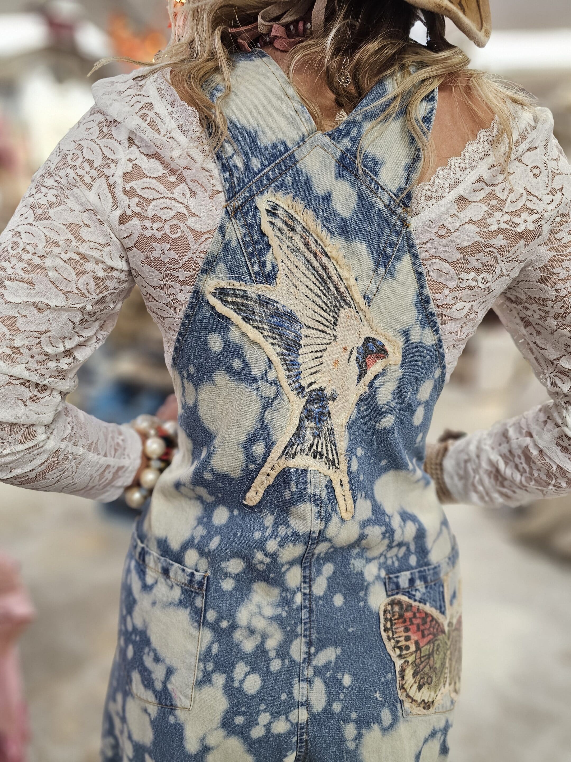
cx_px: 286
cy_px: 381
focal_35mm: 23
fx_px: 506
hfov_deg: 58.9
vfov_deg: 73.9
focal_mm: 6.3
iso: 250
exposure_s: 1/120
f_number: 1.7
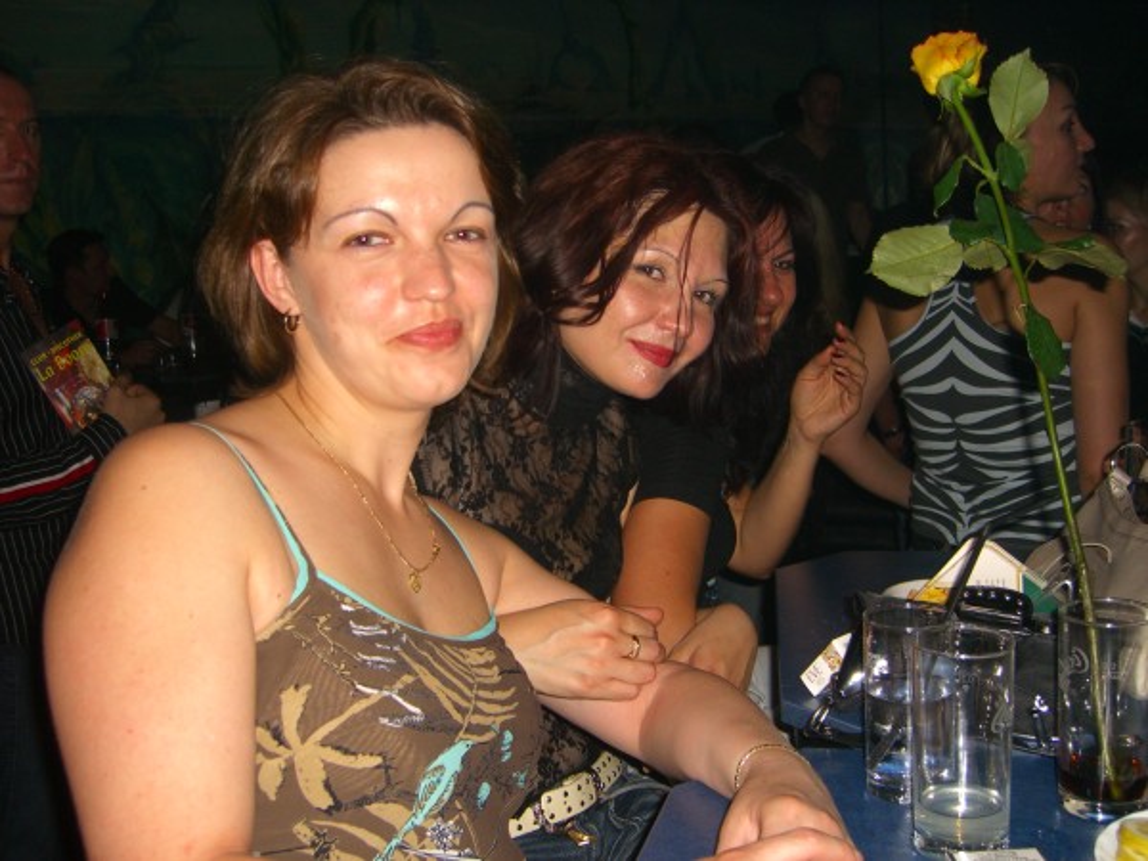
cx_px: 574
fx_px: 1260
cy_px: 430
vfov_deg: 37.7
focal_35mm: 38
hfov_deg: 49.0
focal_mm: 7.9
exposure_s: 1/60
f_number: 2.8
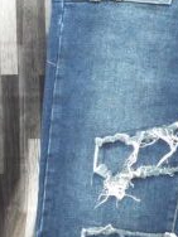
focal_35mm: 95
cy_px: 121
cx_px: 246
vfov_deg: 20.7
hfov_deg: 14.7
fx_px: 651
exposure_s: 1/120
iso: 40
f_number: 1.9
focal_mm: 2.91
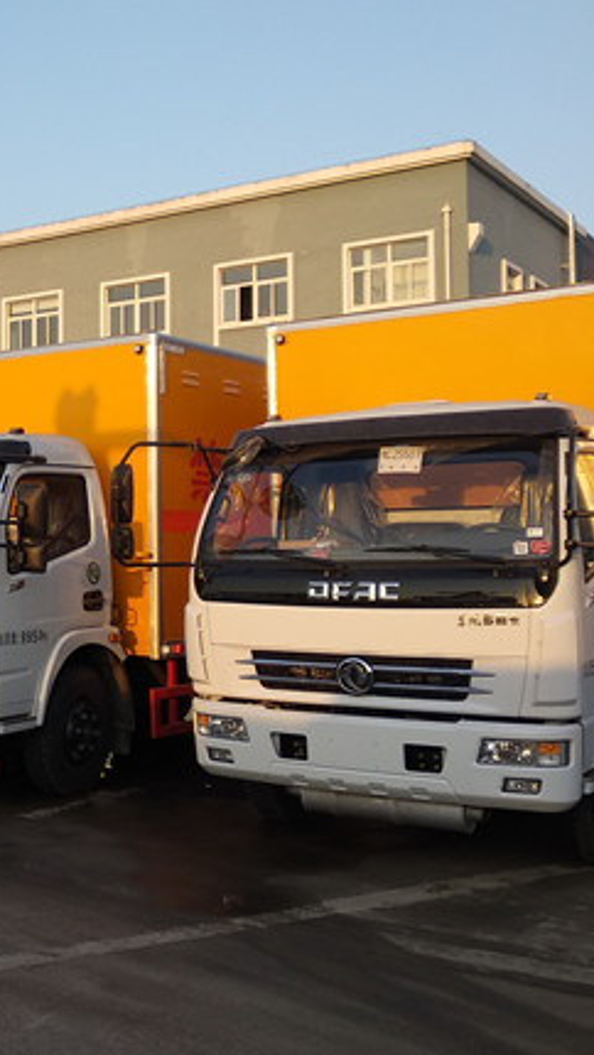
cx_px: -22
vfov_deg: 46.3
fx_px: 1232
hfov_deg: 25.5
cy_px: 470
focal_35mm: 44
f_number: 2.2
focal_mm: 3.81
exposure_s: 1/329
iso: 100
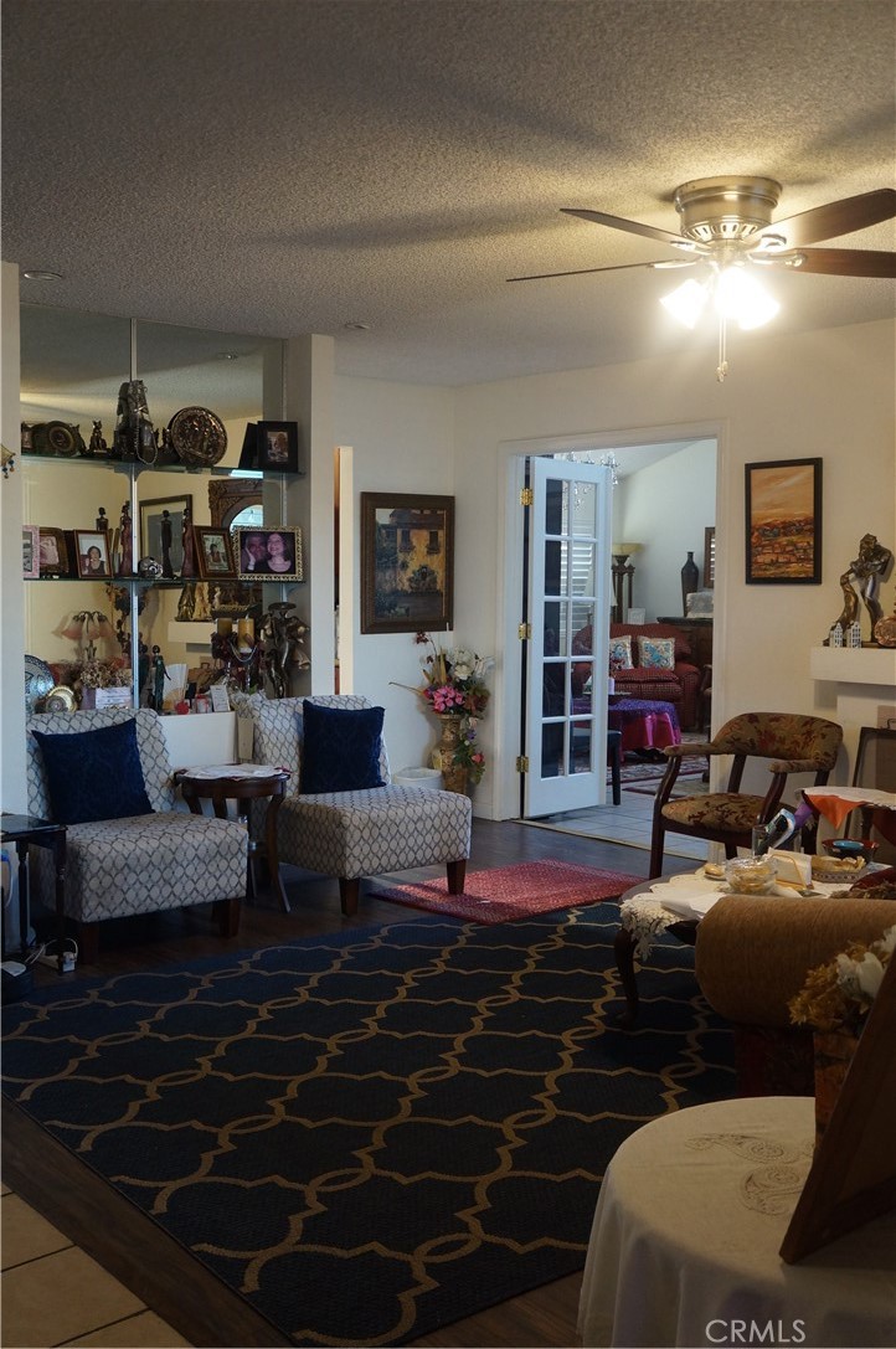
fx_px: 1347
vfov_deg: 53.2
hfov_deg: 36.8
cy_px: 674
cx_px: 448
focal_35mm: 36
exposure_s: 1/60
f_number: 4
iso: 1250
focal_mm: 24
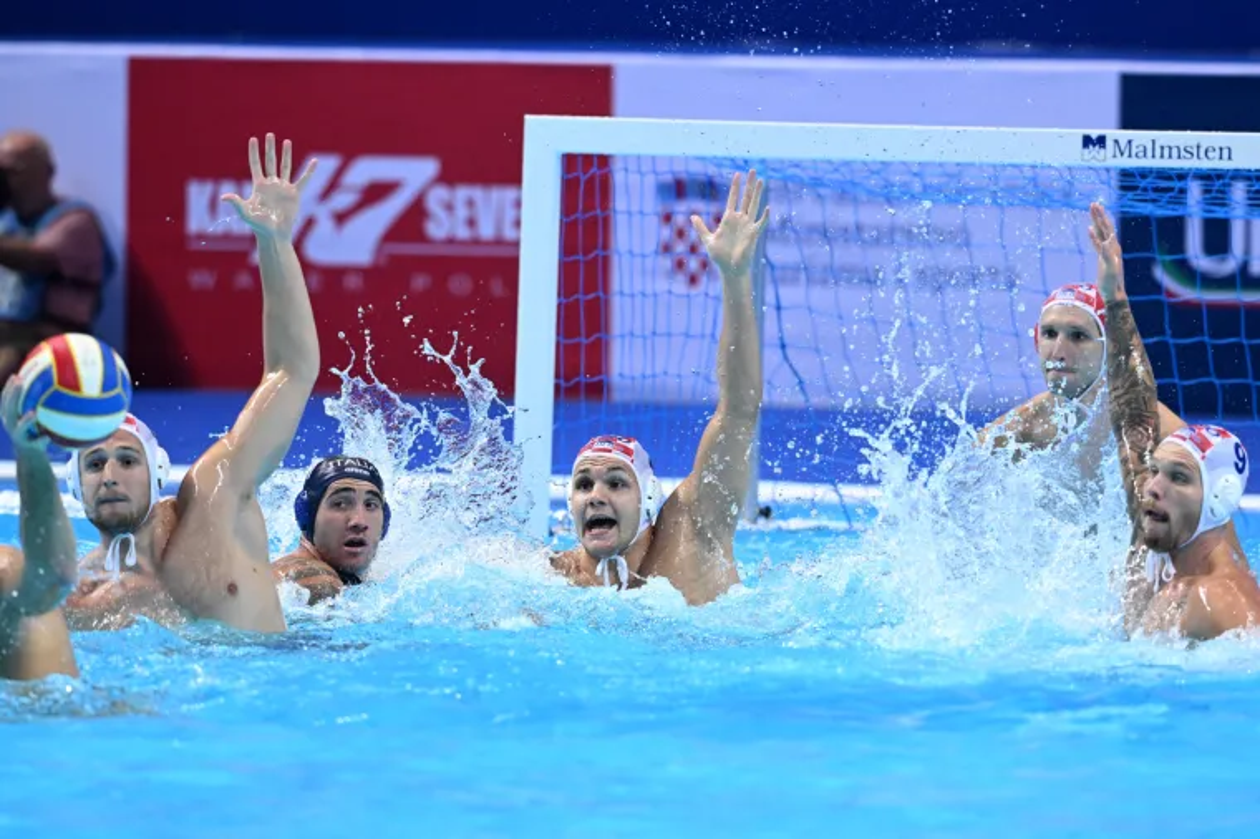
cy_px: 420
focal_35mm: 400
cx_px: 630
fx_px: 13993
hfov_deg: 5.2
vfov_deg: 3.4
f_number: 4
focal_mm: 400
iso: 4000
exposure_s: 1/2500
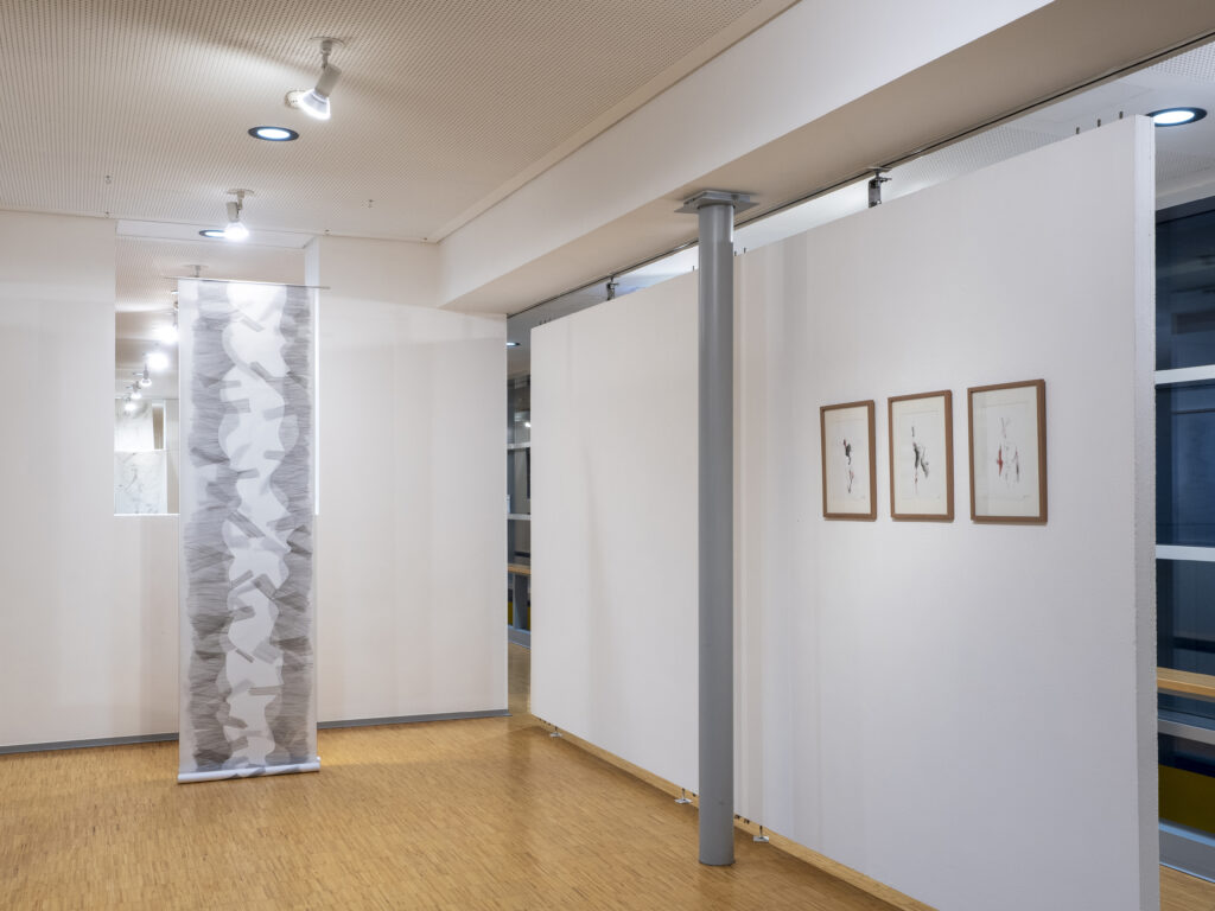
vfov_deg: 41.8
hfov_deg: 54.0
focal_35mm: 34
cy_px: 456
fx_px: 1193
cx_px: 608
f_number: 6.3
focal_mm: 17
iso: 200
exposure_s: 1/8
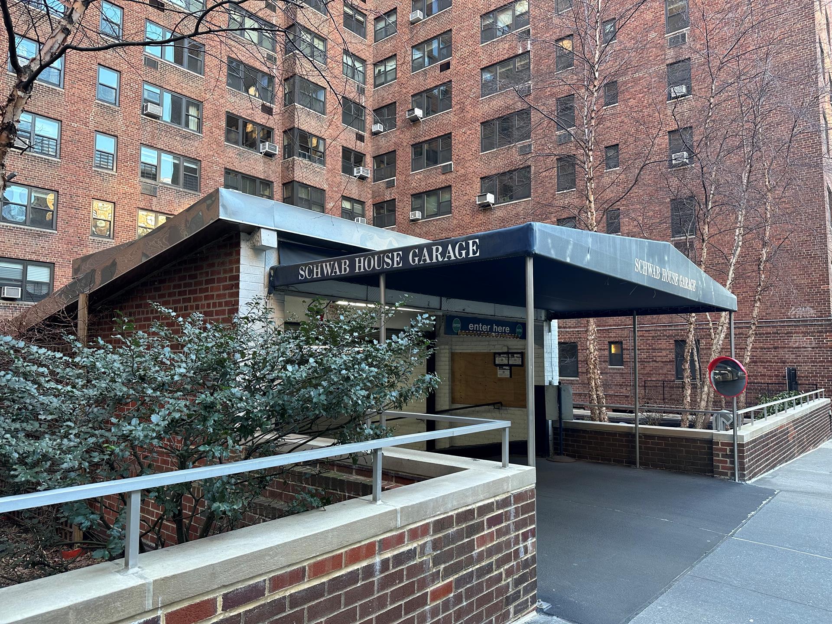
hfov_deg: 71.6
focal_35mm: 24
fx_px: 577
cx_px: 416
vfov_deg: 56.8
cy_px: 312
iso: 125
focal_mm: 6.86
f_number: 1.78
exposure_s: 1/121
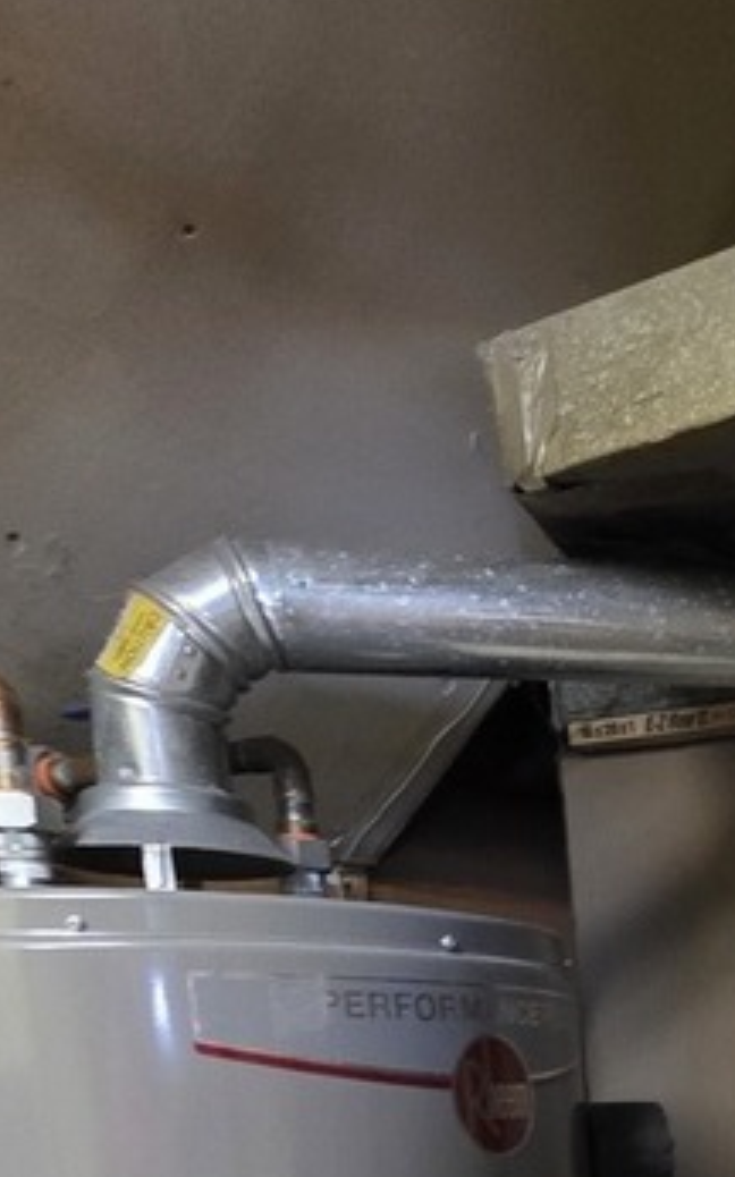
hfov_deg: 24.8
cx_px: 1021
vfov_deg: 36.7
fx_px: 1379
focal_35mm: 43
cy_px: 1378
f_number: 1.9
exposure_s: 1/30
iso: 1000
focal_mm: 2.2
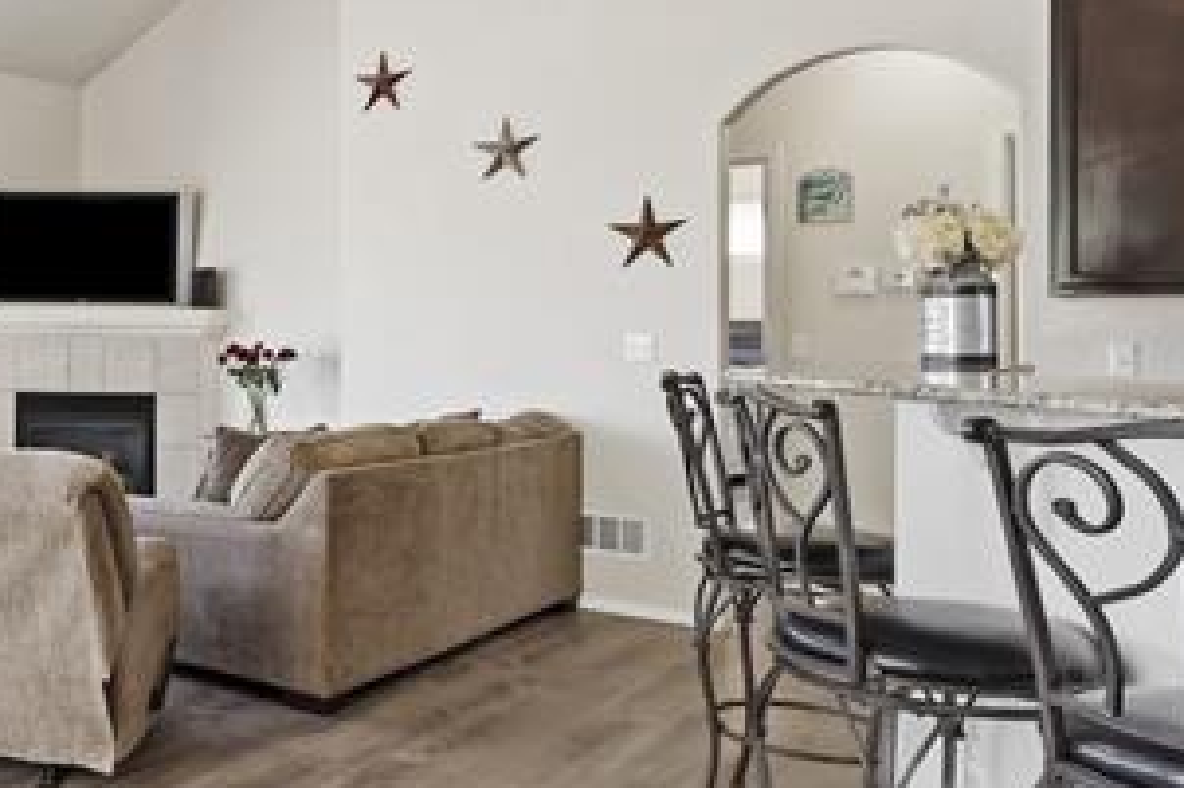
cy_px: 318
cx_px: 39
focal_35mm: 36
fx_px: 1183
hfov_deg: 45.9
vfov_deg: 36.7
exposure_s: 1/5
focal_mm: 17
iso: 400
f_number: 8
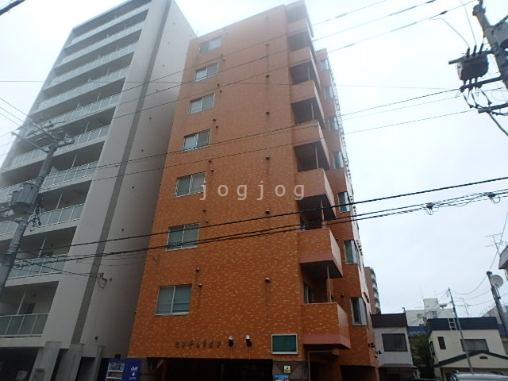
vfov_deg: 63.4
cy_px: 190
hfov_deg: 79.0
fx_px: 308
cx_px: 254
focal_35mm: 21
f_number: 3.5
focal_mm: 3.7
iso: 125
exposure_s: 1/640
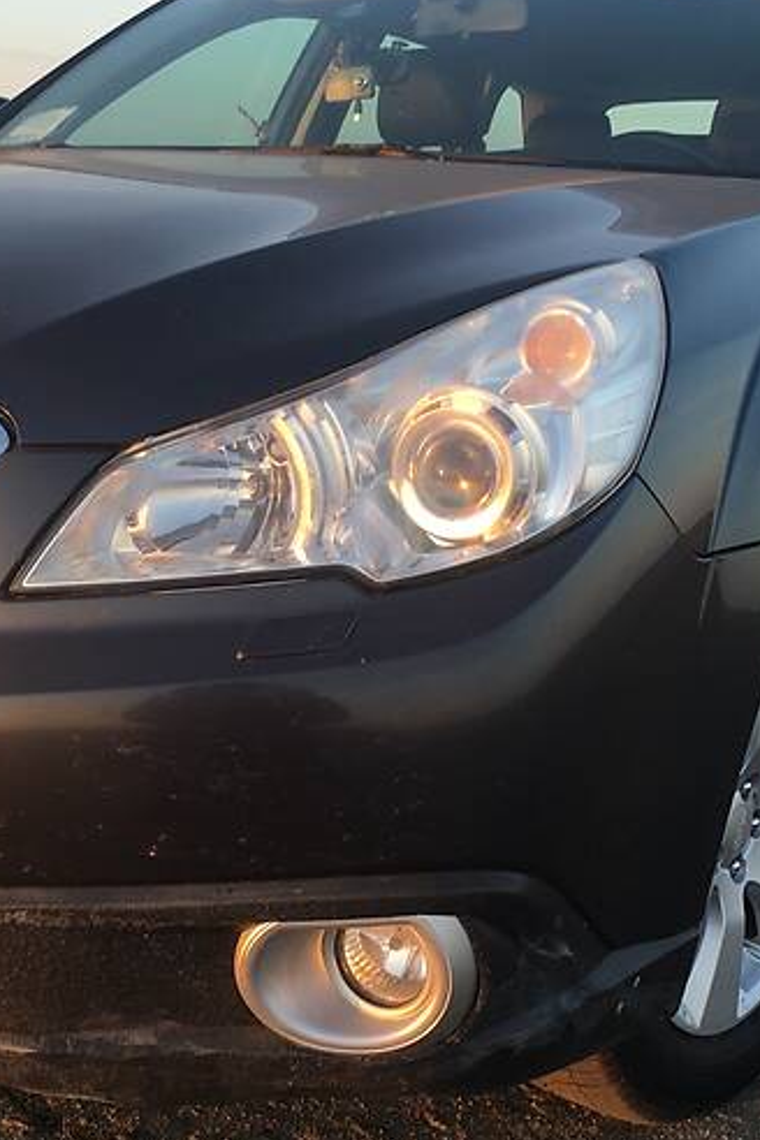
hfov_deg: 27.4
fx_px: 1552
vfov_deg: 40.3
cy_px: 628
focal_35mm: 49
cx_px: 269
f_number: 2.2
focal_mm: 4.2
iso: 25
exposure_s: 1/105
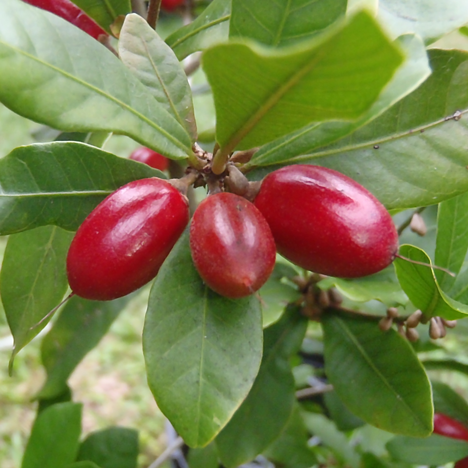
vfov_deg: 38.3
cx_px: 158
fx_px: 673
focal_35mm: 44
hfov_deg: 37.9
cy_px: 232
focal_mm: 6.64
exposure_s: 1/500
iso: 800
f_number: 4.7
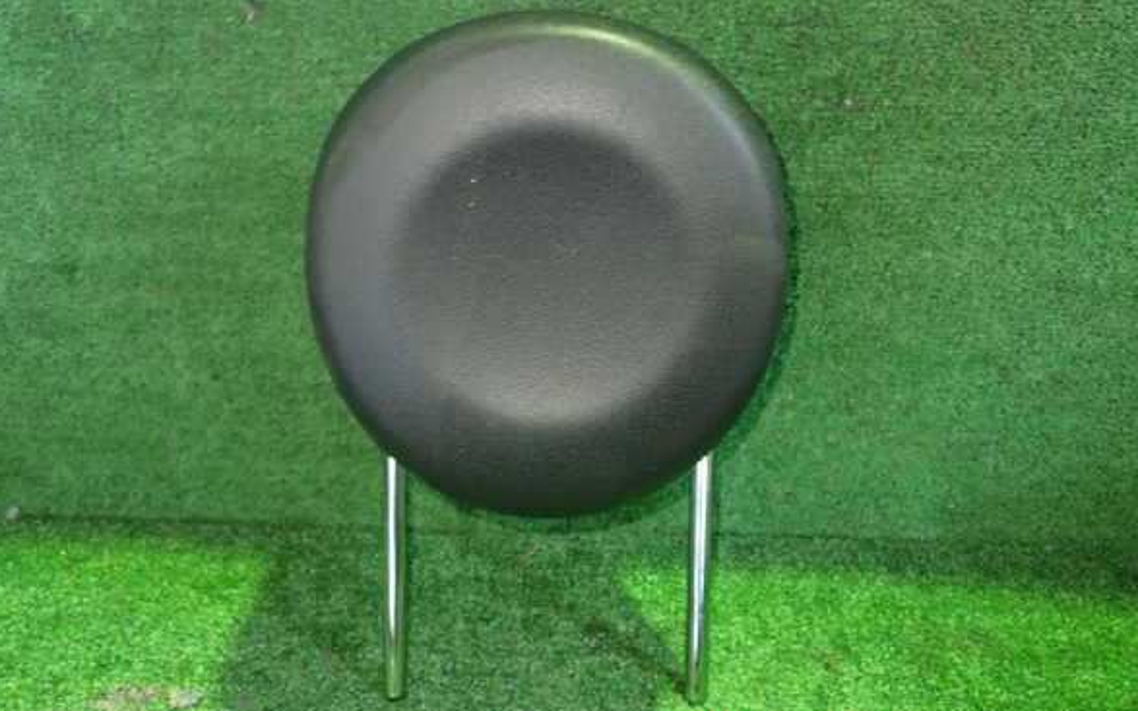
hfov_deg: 50.4
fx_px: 1210
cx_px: 572
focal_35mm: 39
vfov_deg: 32.8
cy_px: 339
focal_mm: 6.37
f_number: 2.5
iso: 800
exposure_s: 1/15
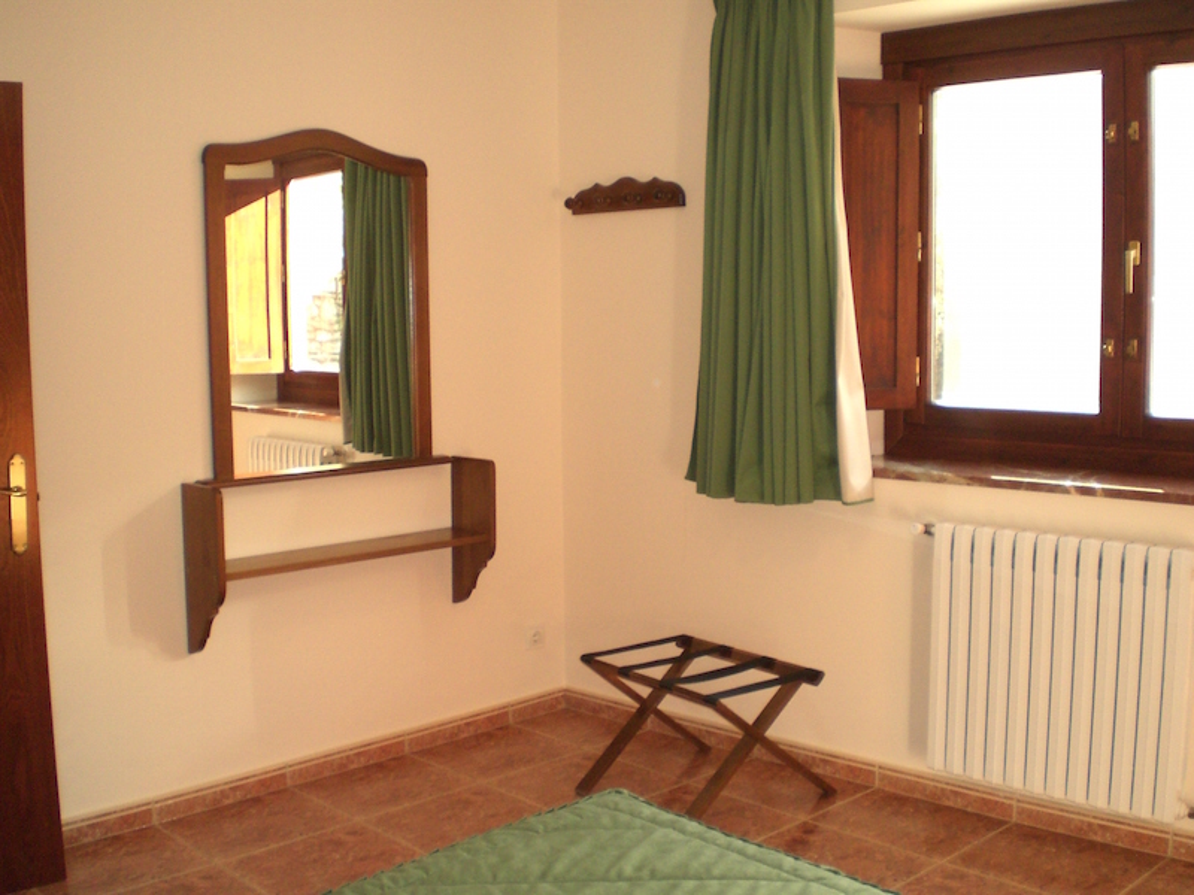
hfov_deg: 49.0
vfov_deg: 37.7
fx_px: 1311
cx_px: 597
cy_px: 448
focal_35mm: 38
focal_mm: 6.3
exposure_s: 1/80
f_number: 3.1
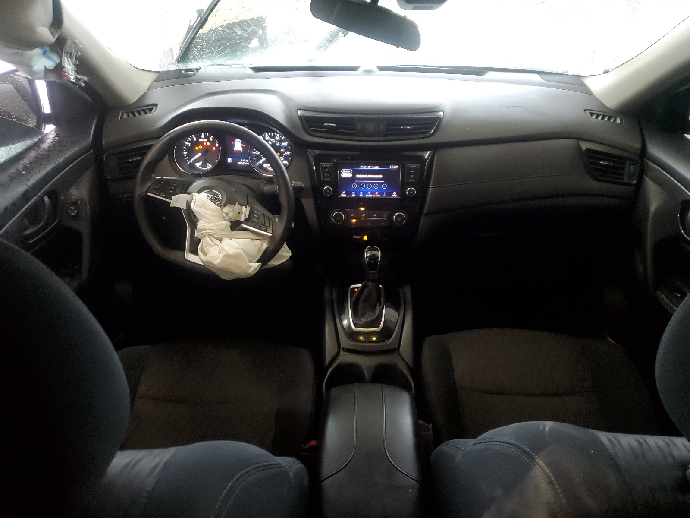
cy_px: 259
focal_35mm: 26
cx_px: 345
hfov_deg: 67.3
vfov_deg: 53.1
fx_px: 518
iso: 321
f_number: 1.5
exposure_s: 1/40
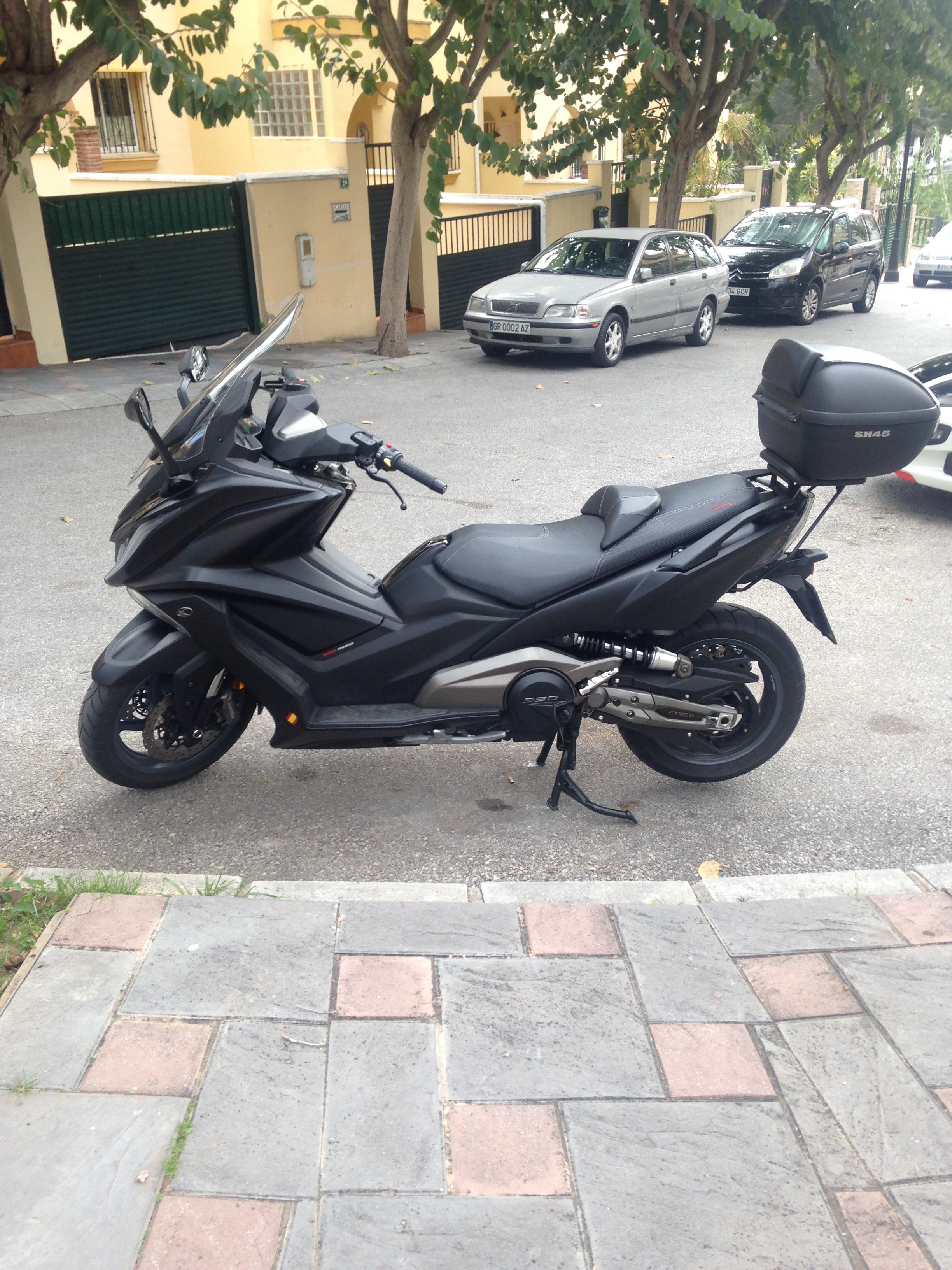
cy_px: 635
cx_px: 476
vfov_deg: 55.4
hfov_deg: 42.9
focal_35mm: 33
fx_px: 1210
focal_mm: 4.12
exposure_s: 1/158
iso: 50
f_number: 2.4
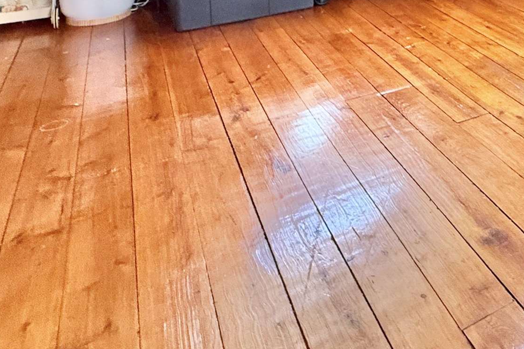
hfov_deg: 39.6
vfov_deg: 26.6
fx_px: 582
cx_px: 575
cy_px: -138
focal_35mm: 40
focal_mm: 2.22
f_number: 2.2
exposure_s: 1/99
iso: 320
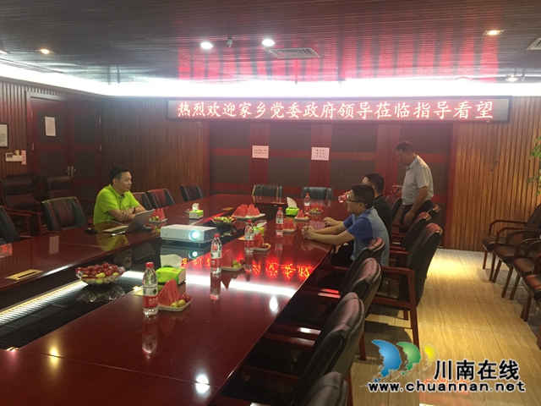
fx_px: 453
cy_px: 203
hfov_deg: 61.7
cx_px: 270
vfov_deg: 48.2
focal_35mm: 29
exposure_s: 1/33
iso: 250
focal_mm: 4.15
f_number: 2.2
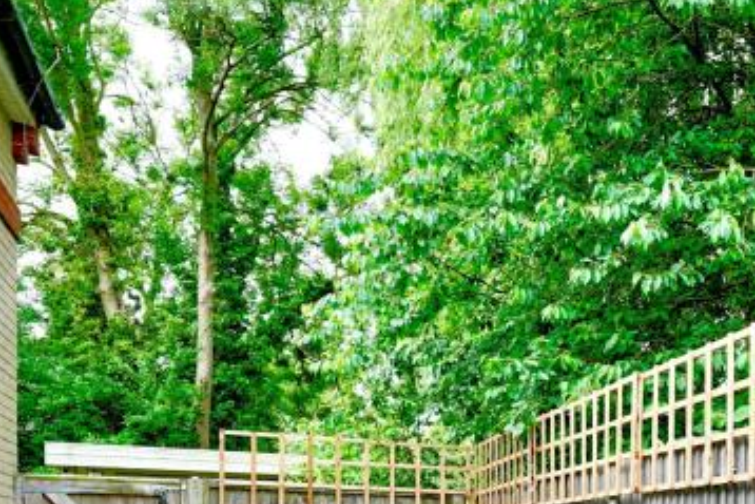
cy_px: 571
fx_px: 839
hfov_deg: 41.3
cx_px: 776
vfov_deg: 29.7
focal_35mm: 40
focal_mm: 14
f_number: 4.5
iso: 125
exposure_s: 1/160
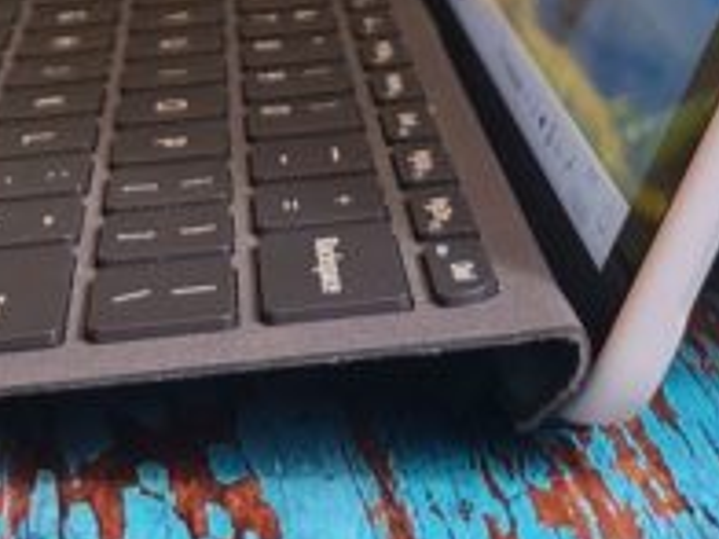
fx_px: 2036
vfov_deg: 13.7
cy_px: -396
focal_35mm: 98
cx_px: 216
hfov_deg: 19.9
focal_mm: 5
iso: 200
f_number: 1.8
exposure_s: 1/50
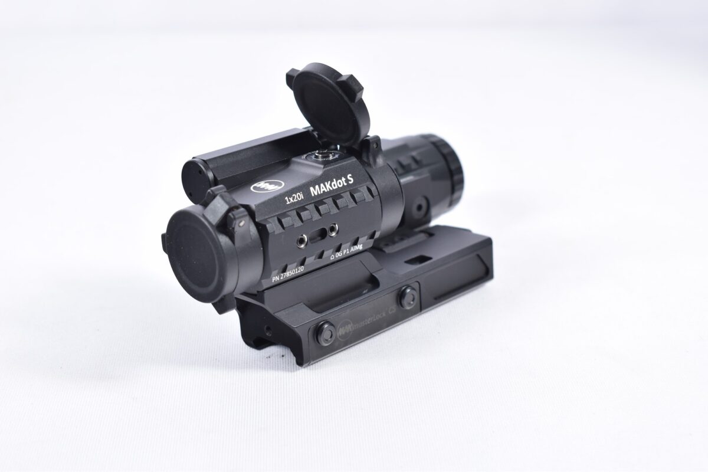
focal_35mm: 63
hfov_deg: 31.9
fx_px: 1239
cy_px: 236
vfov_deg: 21.6
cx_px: 354
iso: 640
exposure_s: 1/50
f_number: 5
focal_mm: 42
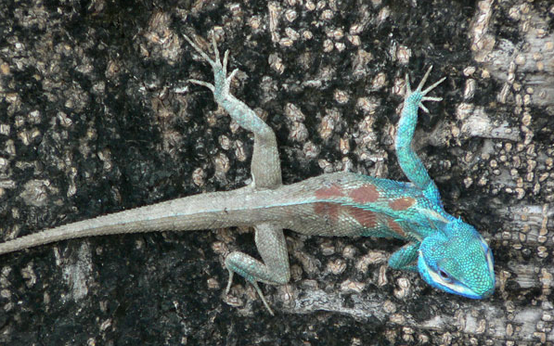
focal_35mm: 426
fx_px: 6431
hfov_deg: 4.9
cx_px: 277
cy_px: 199
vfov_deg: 3.1
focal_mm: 52.5
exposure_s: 1/125
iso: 100
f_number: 2.8
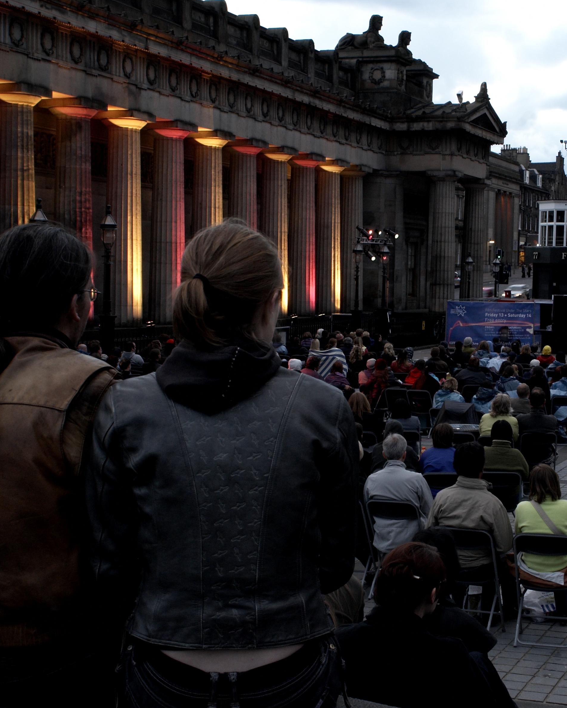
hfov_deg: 25.2
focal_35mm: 60
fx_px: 1259
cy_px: 380
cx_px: 402
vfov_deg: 31.4
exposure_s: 1/4
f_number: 13
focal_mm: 26
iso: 400
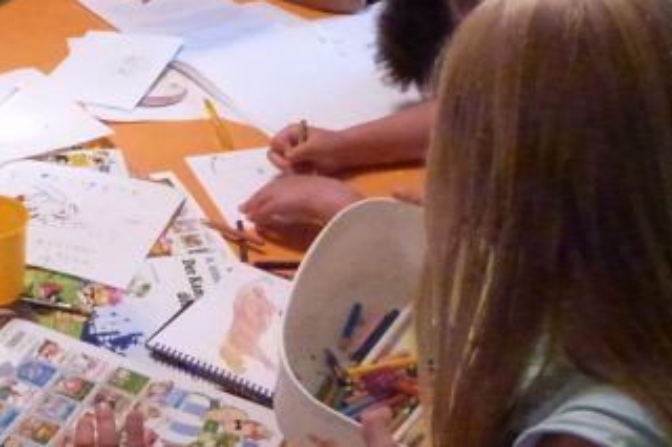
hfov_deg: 30.0
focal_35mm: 65
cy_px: 187
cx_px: 99
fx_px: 1213
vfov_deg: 20.9
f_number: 2.8
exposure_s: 1/100
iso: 1600
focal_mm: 4.5
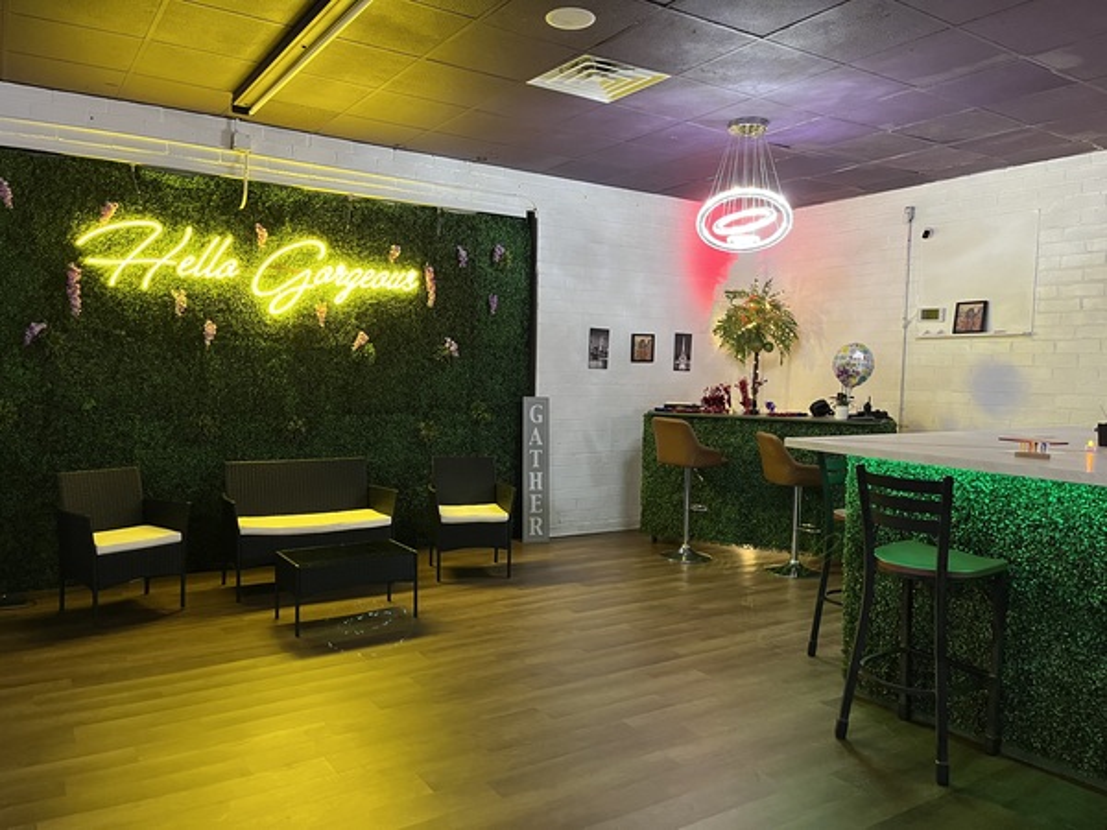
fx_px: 831
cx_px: 554
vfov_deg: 53.1
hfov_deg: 67.3
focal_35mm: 26
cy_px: 415
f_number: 1.6
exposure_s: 1/40
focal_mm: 5.1
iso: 500
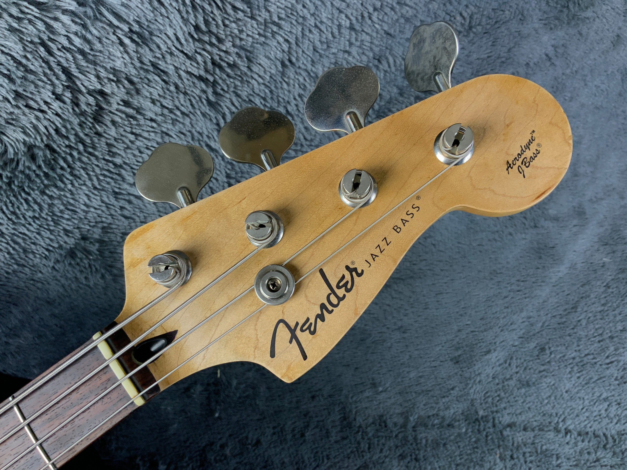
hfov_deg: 61.7
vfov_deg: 48.2
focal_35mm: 29
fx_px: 525
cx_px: 314
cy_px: 235
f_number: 1.8
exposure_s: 1/73
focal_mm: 3
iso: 64
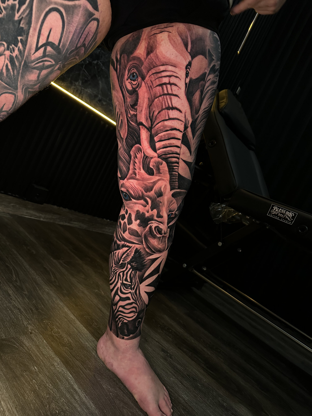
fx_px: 288
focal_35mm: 24
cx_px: 156
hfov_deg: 56.8
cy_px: 208
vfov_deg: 71.6
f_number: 1.78
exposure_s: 1/50
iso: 640
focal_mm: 6.86
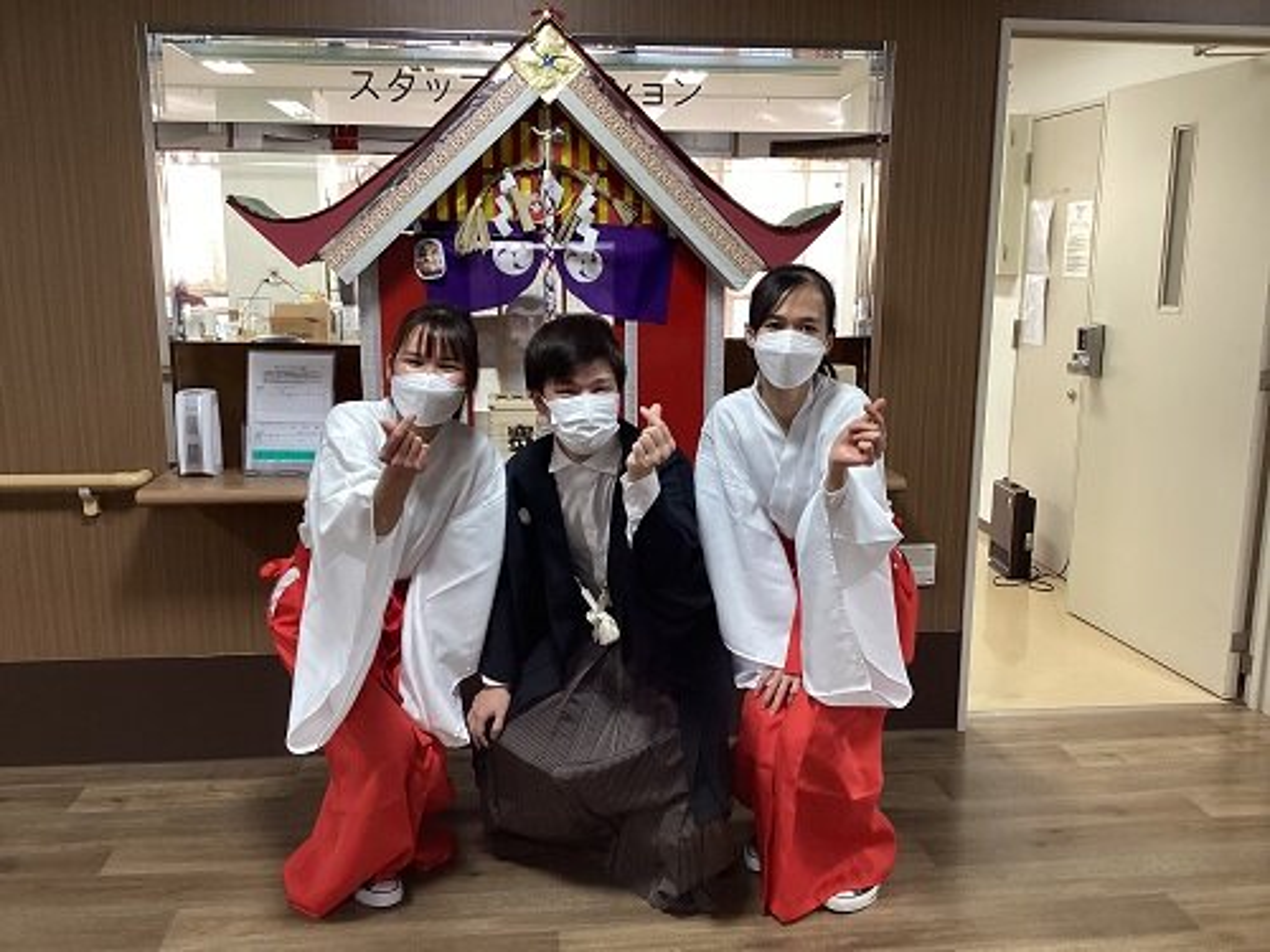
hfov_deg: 58.4
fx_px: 1137
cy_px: 476
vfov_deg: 45.4
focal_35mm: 31
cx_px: 635
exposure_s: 1/60
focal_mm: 3.3
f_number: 2.4
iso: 125
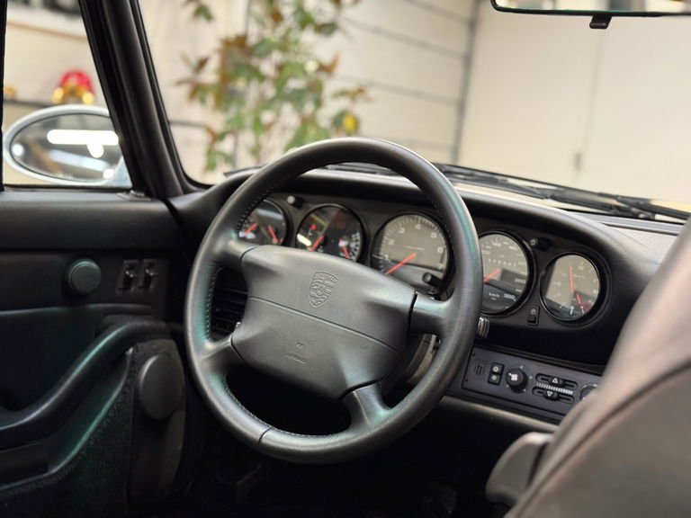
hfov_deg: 39.7
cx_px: 346
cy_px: 259
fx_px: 958
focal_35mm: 48
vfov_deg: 30.3
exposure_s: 1/33
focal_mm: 6.76
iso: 320
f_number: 1.78
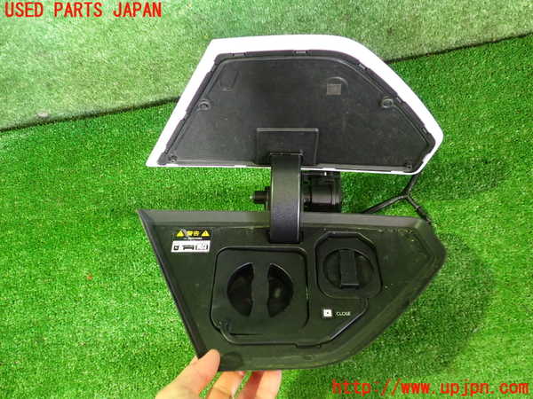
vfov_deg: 46.8
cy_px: 200
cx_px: 266
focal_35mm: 30
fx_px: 462
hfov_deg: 60.0
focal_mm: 5.4
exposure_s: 1/20
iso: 800
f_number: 2.3
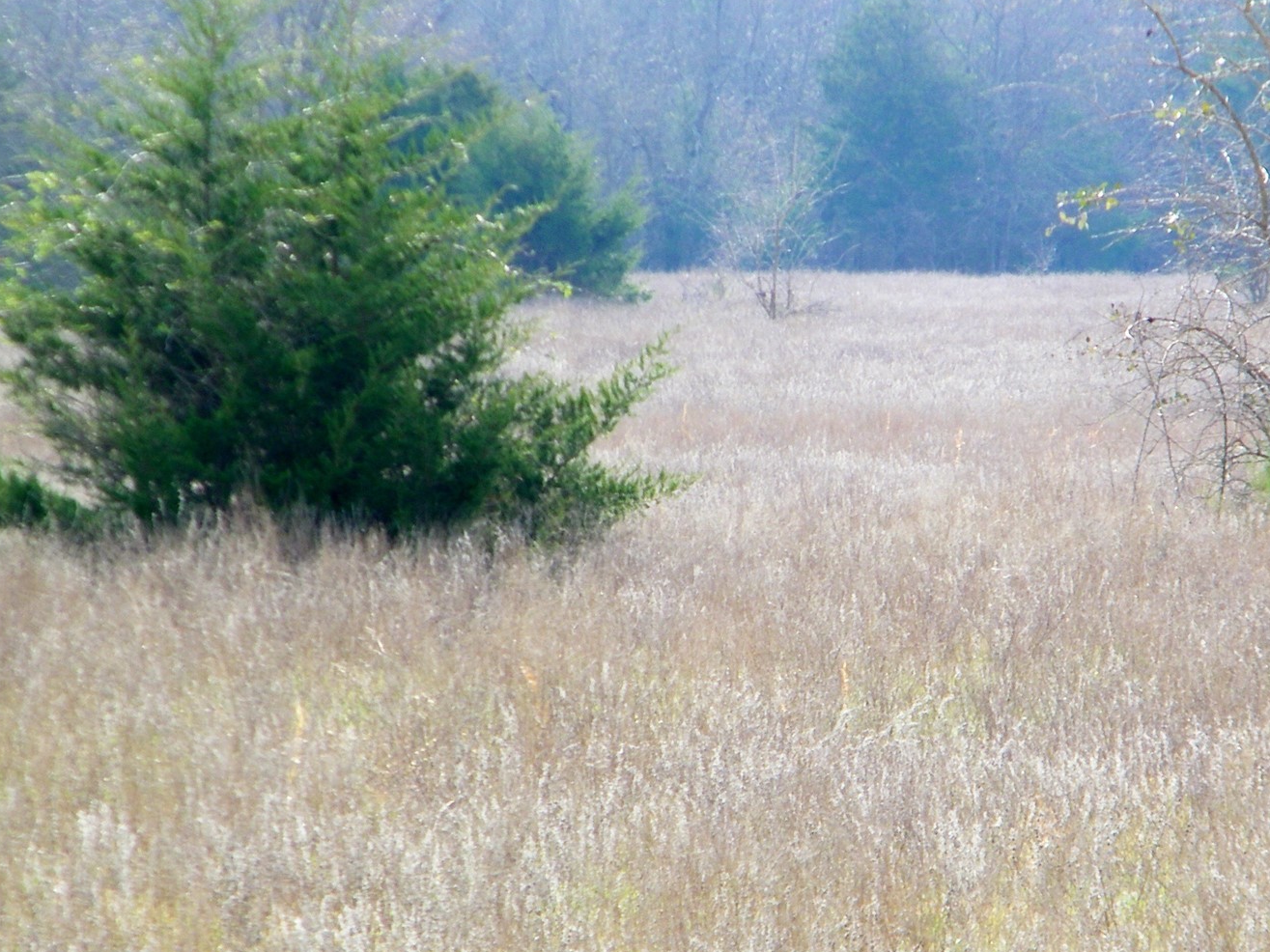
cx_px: 748
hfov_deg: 5.6
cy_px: 548
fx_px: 12913
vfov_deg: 4.2
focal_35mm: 352
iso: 80
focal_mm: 43.1
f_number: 5.4
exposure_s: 1/160
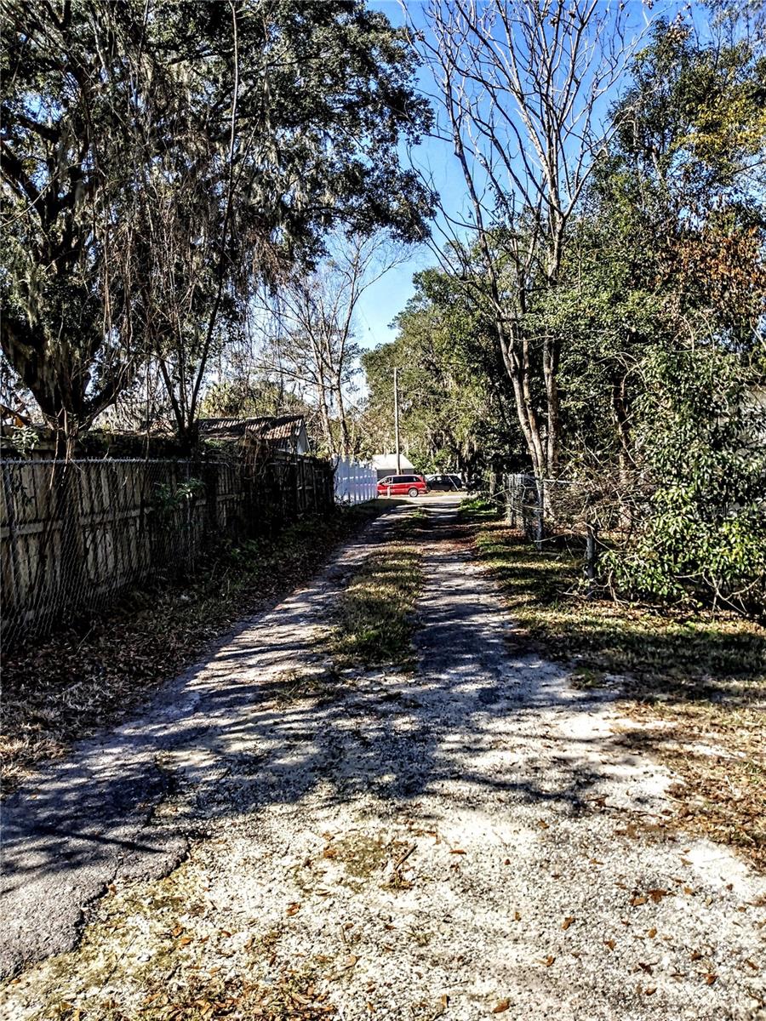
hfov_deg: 66.0
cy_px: 510
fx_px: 590
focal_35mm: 20
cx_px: 383
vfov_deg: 81.7
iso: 100
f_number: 2
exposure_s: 1/1217
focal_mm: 3.54
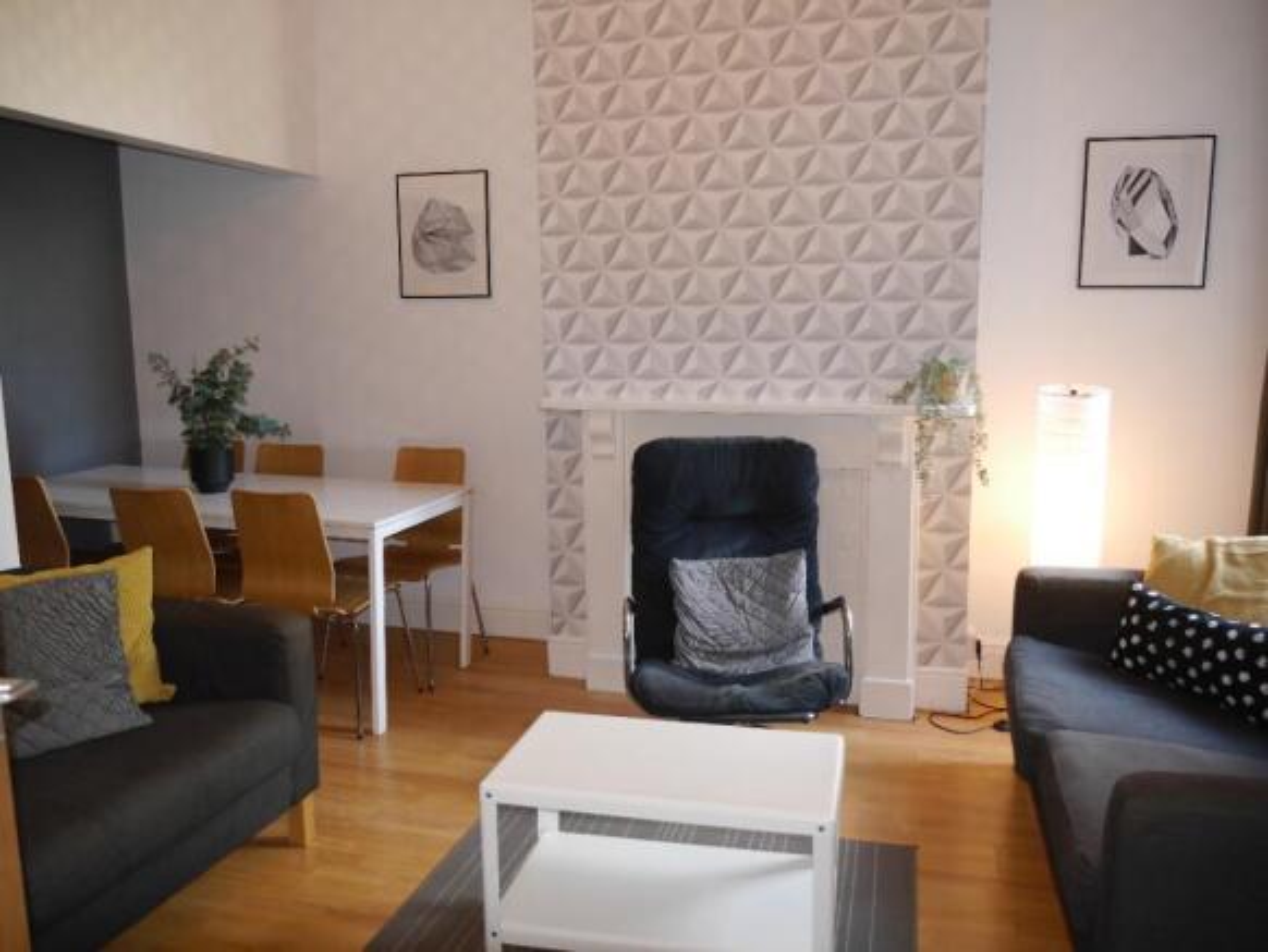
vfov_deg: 49.8
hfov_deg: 63.4
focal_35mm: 28
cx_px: 634
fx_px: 1026
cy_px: 476
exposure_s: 1/60
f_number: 3.5
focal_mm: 14
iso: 800
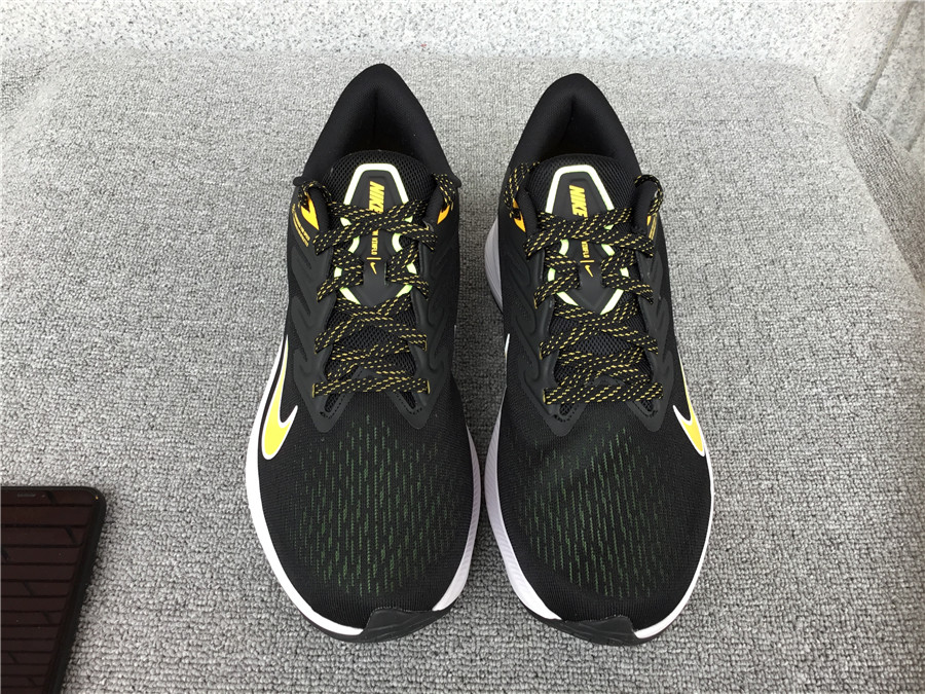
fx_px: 828
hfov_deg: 58.4
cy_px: 347
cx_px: 462
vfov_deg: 45.4
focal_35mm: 31
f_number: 2.4
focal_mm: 3.3
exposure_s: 1/100
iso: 32
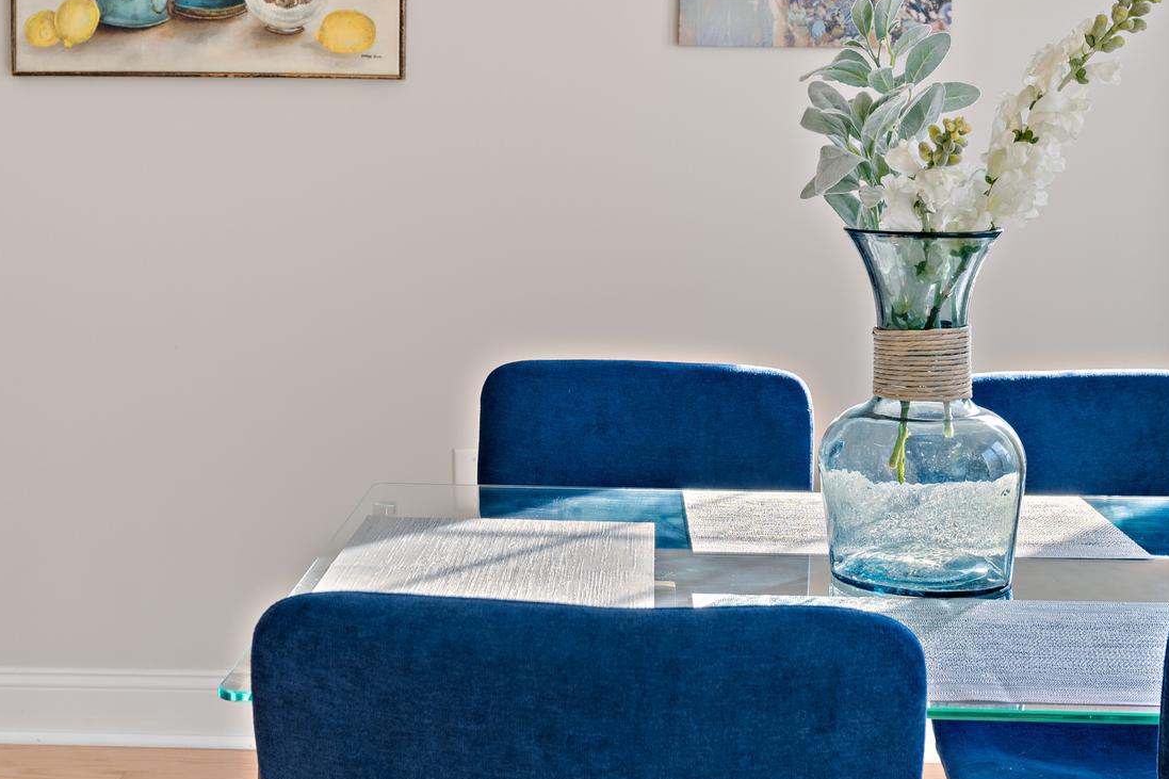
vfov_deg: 23.9
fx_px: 1818
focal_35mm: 56
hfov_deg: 35.6
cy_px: 201
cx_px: 533
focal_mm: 30
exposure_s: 1/10
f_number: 7.1
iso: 400
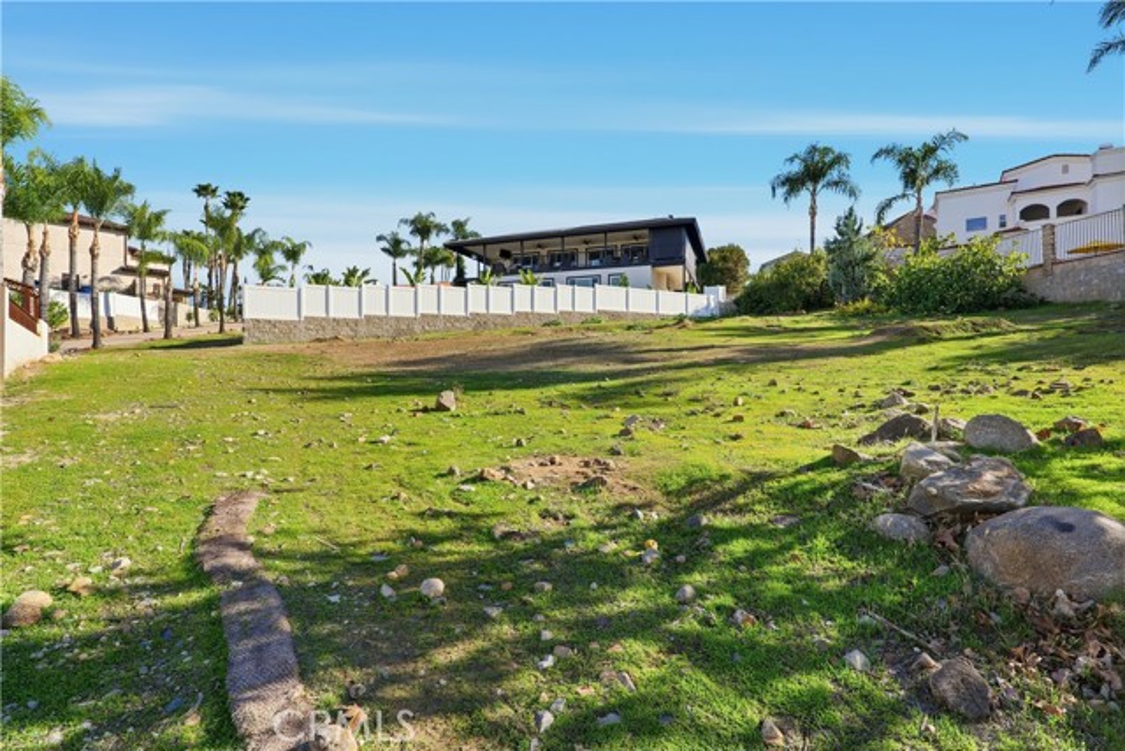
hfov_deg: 96.7
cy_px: 376
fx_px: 500
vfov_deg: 73.8
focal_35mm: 16
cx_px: 562
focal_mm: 16
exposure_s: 1/1600
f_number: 8
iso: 320
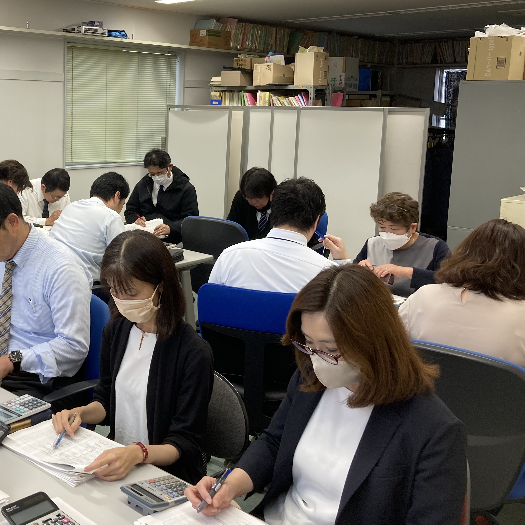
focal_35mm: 41
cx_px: 97
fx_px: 704
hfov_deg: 39.2
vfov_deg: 40.7
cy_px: 204
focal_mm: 3.99
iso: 64
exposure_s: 1/60
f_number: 1.8
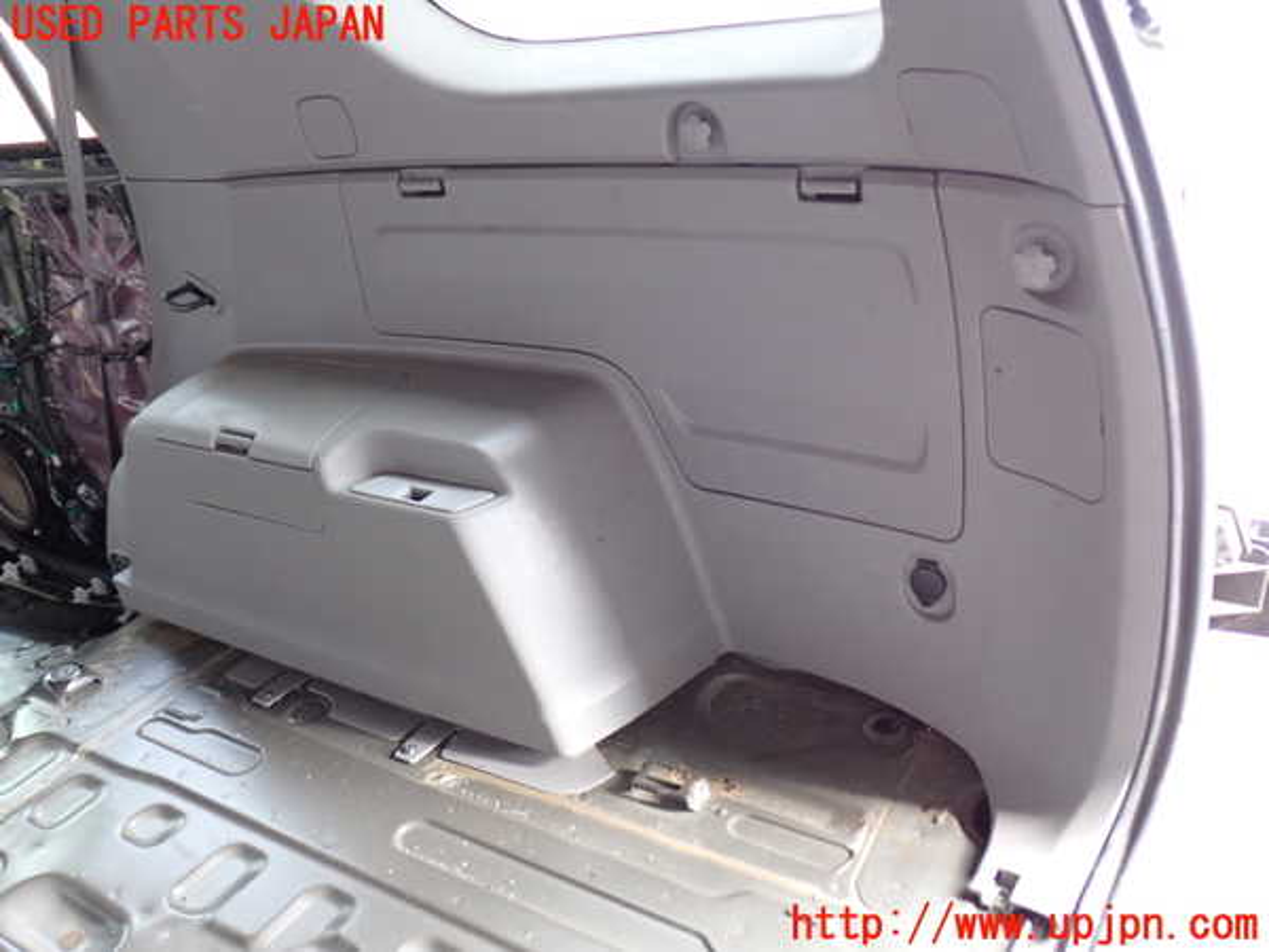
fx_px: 1173
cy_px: 476
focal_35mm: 32
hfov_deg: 56.8
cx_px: 634
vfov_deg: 44.2
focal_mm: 5.79
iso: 200
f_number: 2.4
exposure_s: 1/30
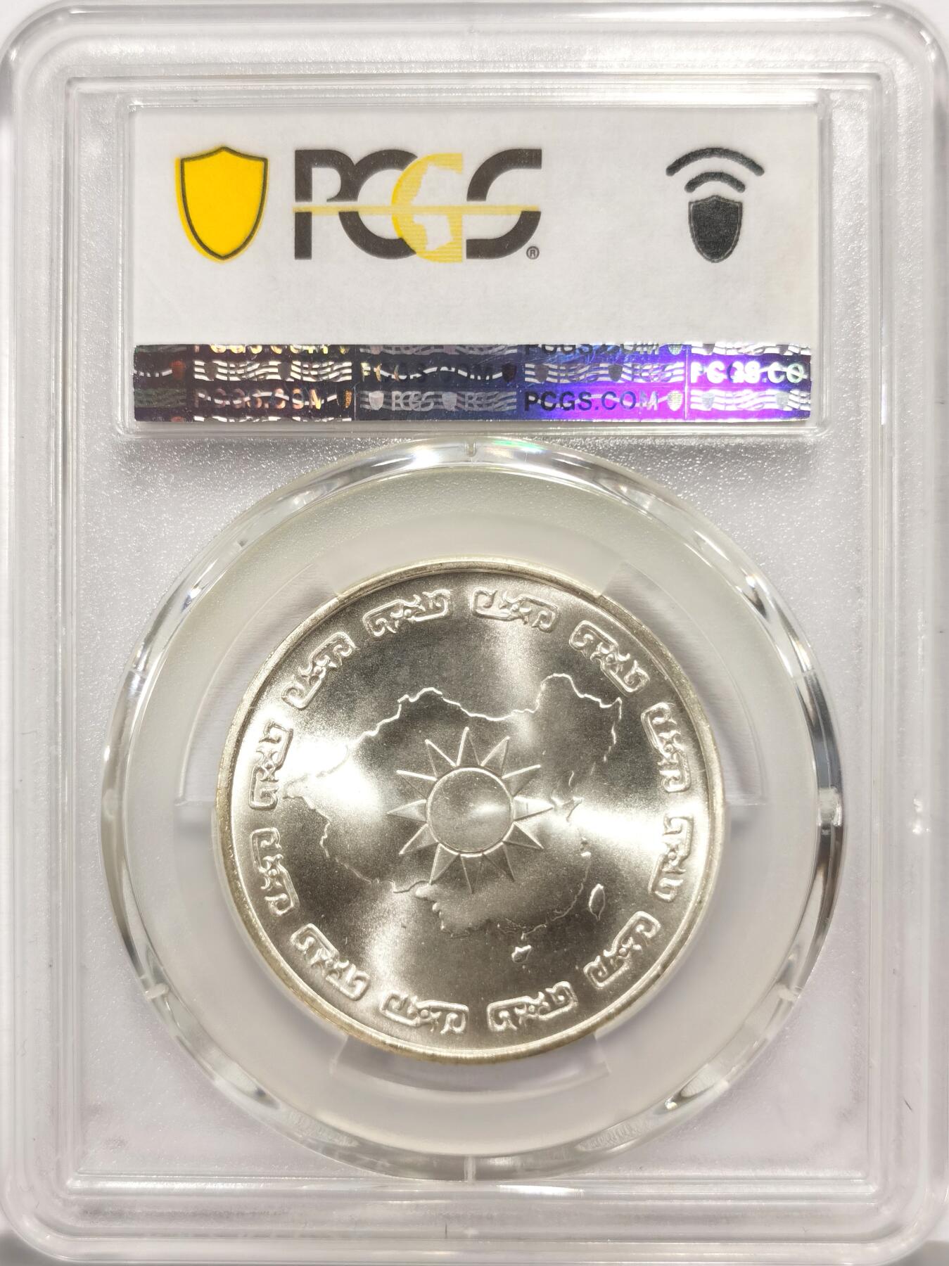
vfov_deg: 35.6
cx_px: 474
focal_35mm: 54
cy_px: 633
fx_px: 1975
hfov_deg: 27.0
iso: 100
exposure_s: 1/100
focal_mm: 5.56
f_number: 16
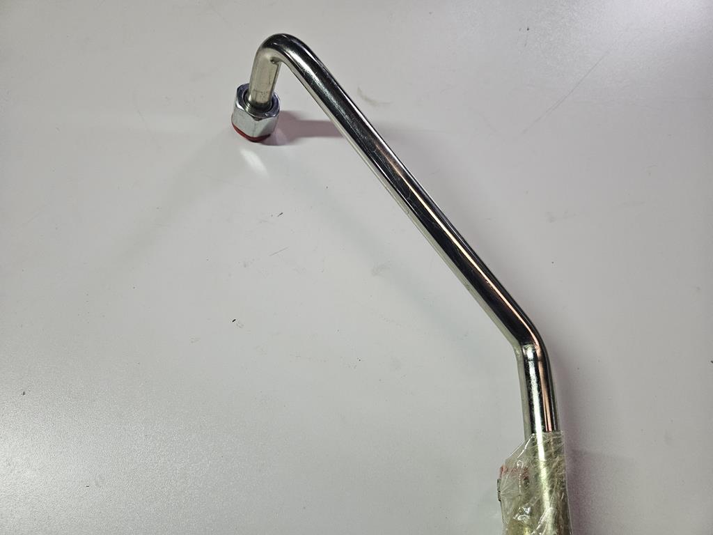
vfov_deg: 58.9
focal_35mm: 23
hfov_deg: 73.9
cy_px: 268
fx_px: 474
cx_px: 356
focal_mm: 5.4
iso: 400
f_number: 1.8
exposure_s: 1/142
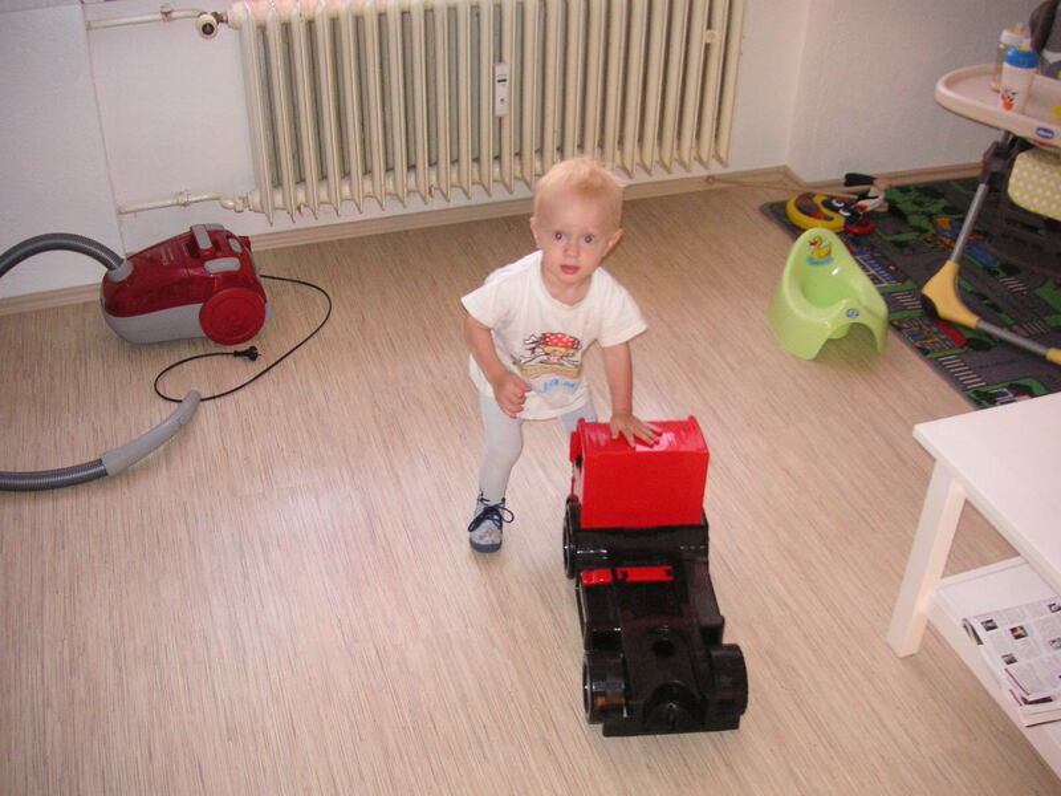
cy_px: 398
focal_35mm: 37
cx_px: 530
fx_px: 1134
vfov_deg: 38.7
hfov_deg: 50.1
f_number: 2.8
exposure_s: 1/45
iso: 160
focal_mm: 6.1
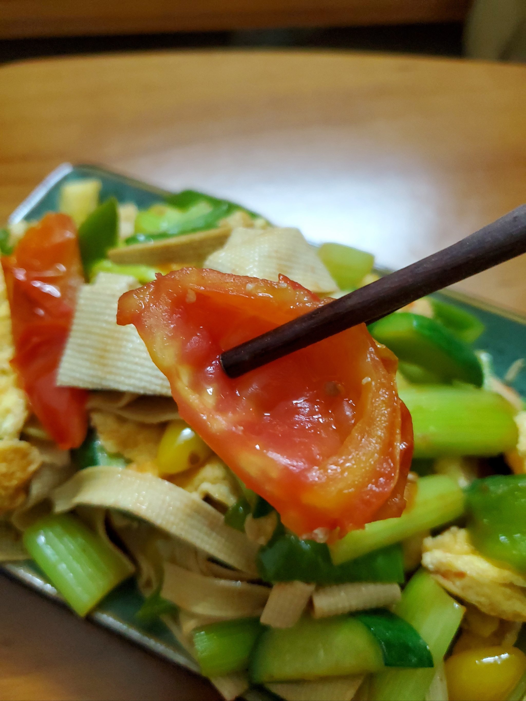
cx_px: 263
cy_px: 350
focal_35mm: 26
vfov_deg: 67.3
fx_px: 527
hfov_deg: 53.1
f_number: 1.5
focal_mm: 4.3
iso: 400
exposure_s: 1/50
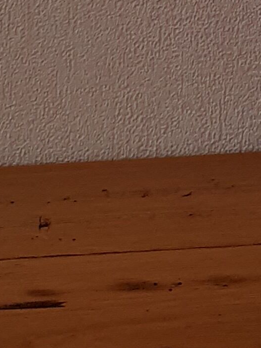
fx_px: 1598
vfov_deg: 11.2
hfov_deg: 8.9
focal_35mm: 159
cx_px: 494
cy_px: -353
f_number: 1.9
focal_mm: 3.6
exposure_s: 1/130
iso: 40
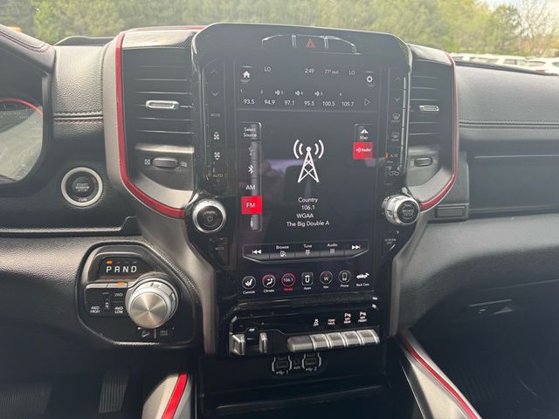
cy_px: 210
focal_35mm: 24
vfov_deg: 56.8
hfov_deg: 71.6
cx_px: 280
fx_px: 388
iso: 80
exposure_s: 1/172
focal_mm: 6.76
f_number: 1.78
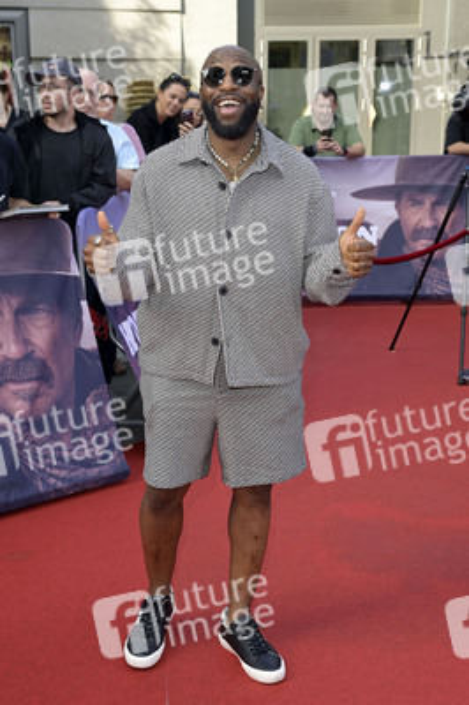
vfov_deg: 38.2
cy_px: 352
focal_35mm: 52
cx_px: 234
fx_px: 1018
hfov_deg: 25.9
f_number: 5.6
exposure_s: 1/250
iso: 400
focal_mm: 52
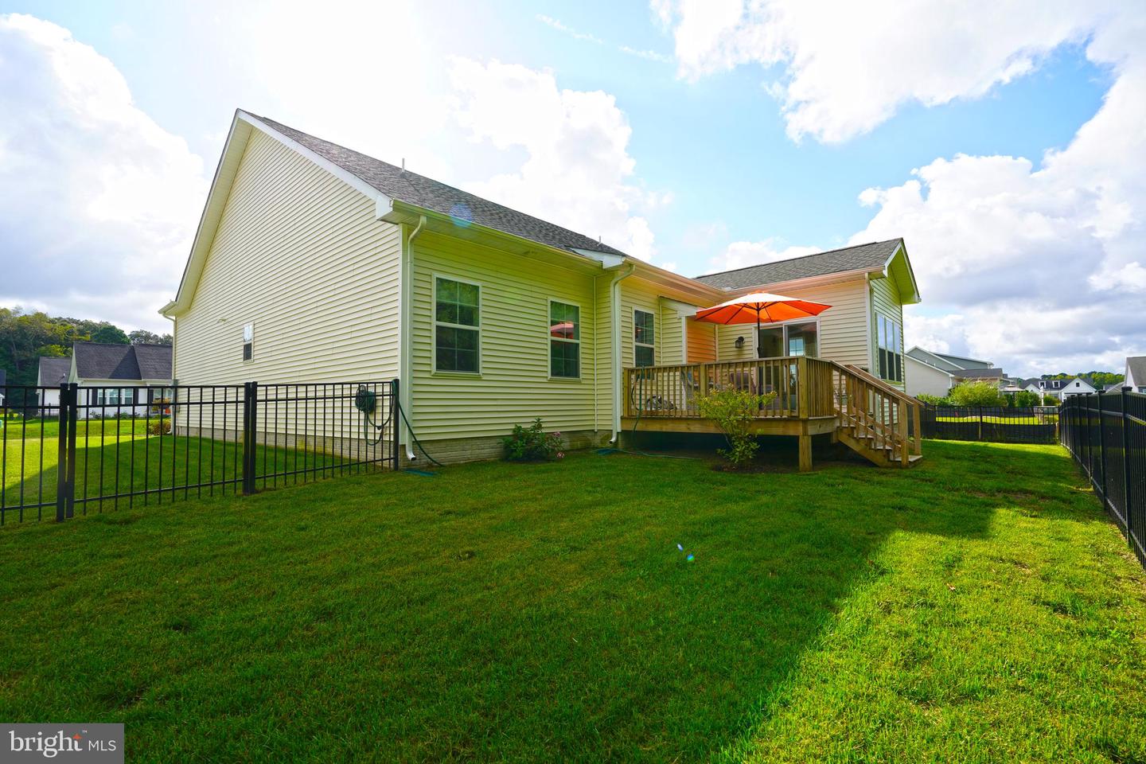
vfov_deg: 73.7
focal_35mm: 16
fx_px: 509
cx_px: 573
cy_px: 382
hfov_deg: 96.7
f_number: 9
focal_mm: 16
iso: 100
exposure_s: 1/125
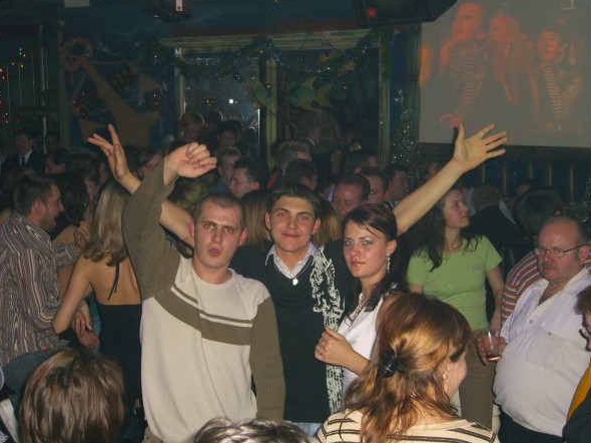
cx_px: 293
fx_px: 990
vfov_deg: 25.2
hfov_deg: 33.2
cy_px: 218
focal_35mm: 58
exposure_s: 1/60
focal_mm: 11.8
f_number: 3.6
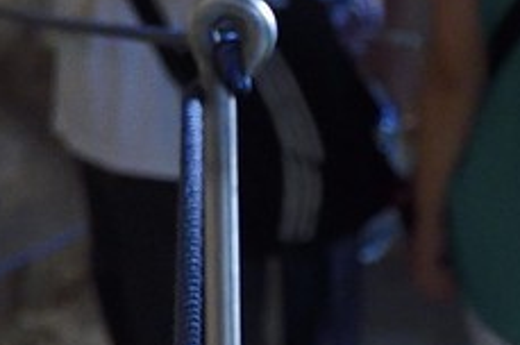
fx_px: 2423
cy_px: -520
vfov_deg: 7.5
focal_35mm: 168
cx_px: -1208
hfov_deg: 9.0
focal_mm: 24
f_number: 3.5
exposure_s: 1/60
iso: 1600
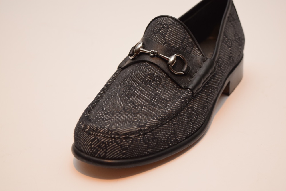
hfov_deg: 31.9
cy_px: 96
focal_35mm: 63
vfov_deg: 21.6
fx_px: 501
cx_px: 143
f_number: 5
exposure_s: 1/100
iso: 800
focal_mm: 42
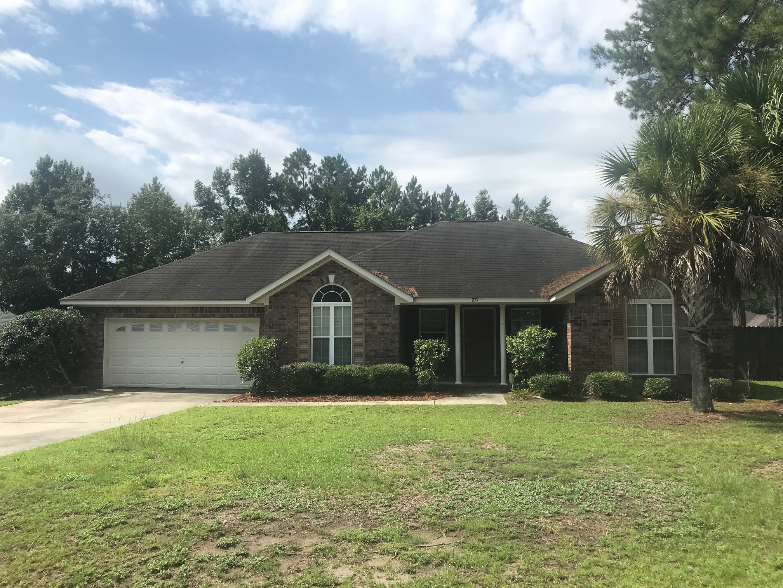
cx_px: 392
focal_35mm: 28
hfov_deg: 63.4
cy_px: 294
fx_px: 633
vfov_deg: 49.7
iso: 20
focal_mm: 3.99
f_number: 1.8
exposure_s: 1/2907
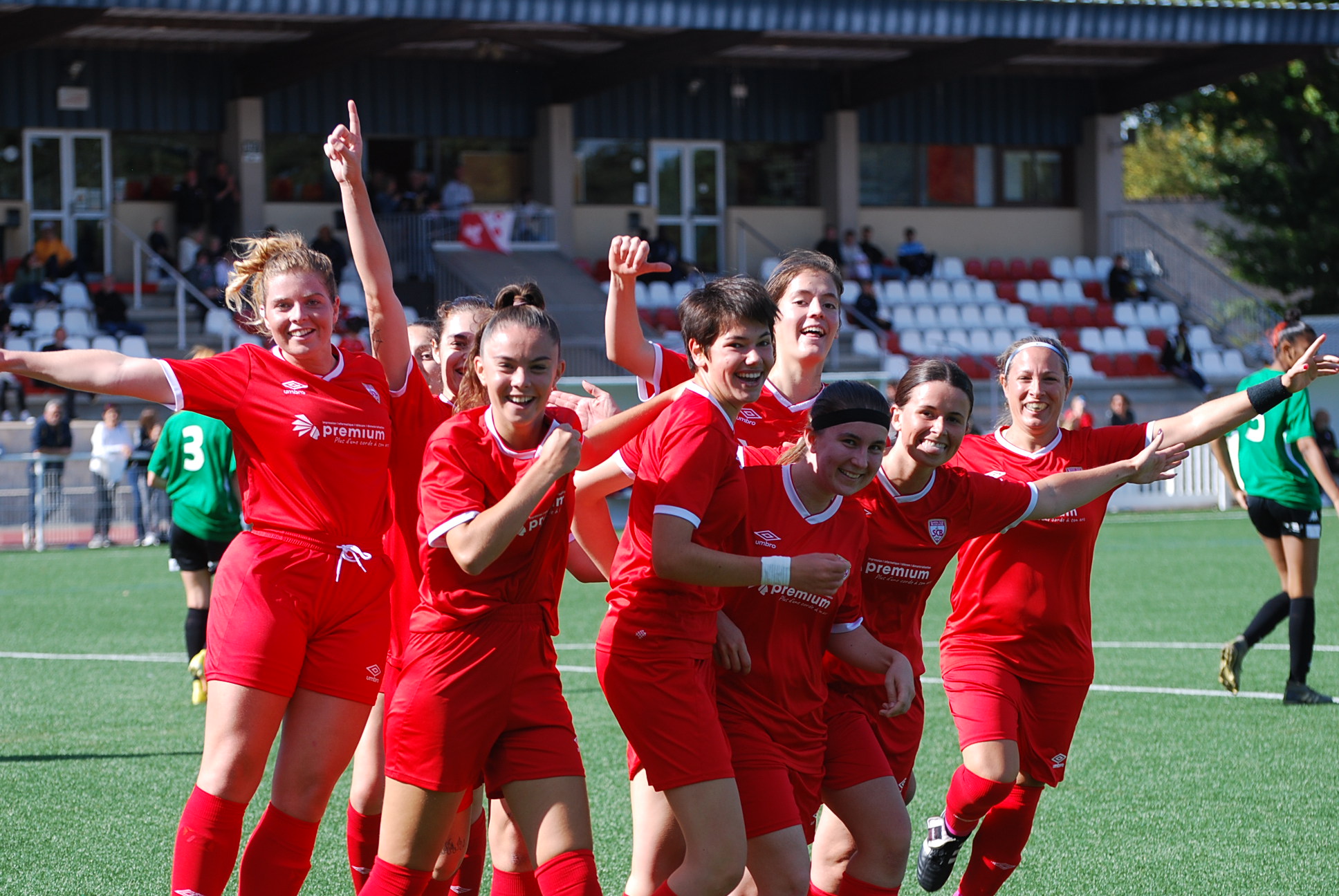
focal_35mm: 153
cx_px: 670
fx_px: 5698
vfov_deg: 9.0
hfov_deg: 13.4
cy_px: 448
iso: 200
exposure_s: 1/800
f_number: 4.8
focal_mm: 102
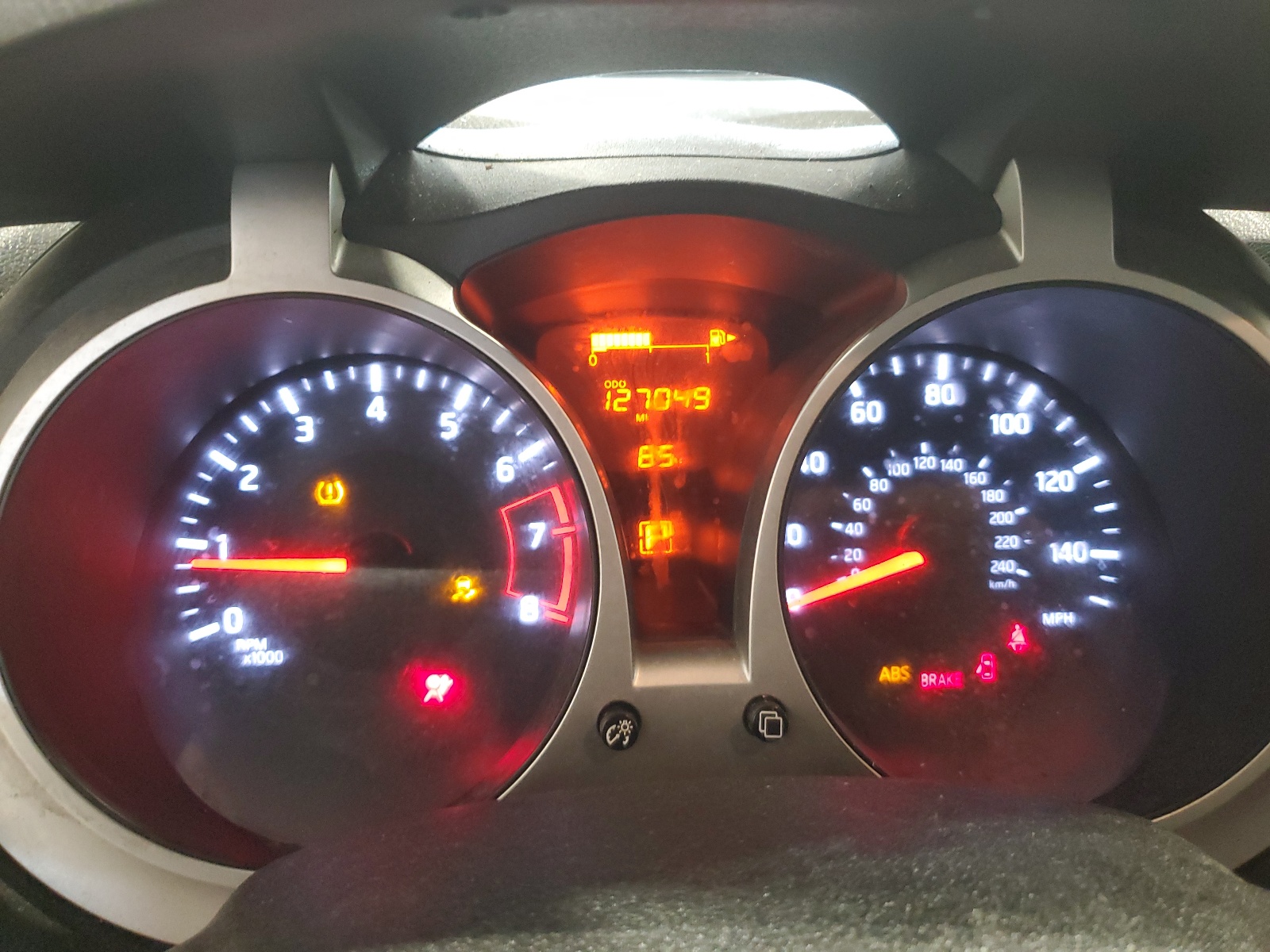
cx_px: 635
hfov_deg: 67.3
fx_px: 954
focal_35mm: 26
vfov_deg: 53.1
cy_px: 476
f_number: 1.5
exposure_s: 1/30
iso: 322
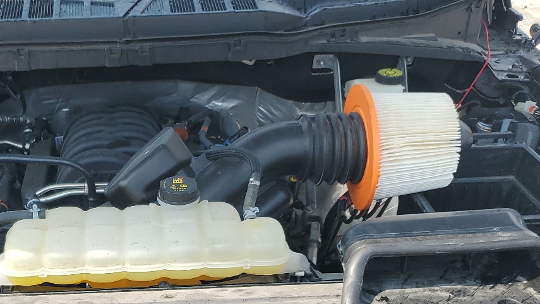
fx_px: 759
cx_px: 117
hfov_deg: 37.9
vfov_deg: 21.6
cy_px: 327
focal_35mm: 53
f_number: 1.5
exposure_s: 1/1429
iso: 50
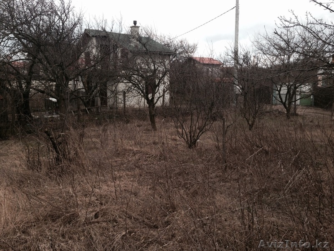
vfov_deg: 42.9
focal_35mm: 33
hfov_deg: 55.4
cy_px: 126
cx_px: 167
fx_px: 318
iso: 50
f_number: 2.4
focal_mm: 4.12
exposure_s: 1/531
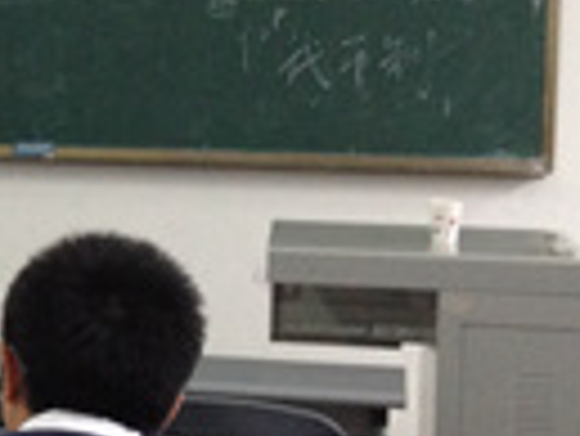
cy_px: 160
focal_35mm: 136
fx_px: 2281
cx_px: -319
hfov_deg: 13.5
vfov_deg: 10.9
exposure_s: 1/20
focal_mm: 4.28
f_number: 2.4
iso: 160
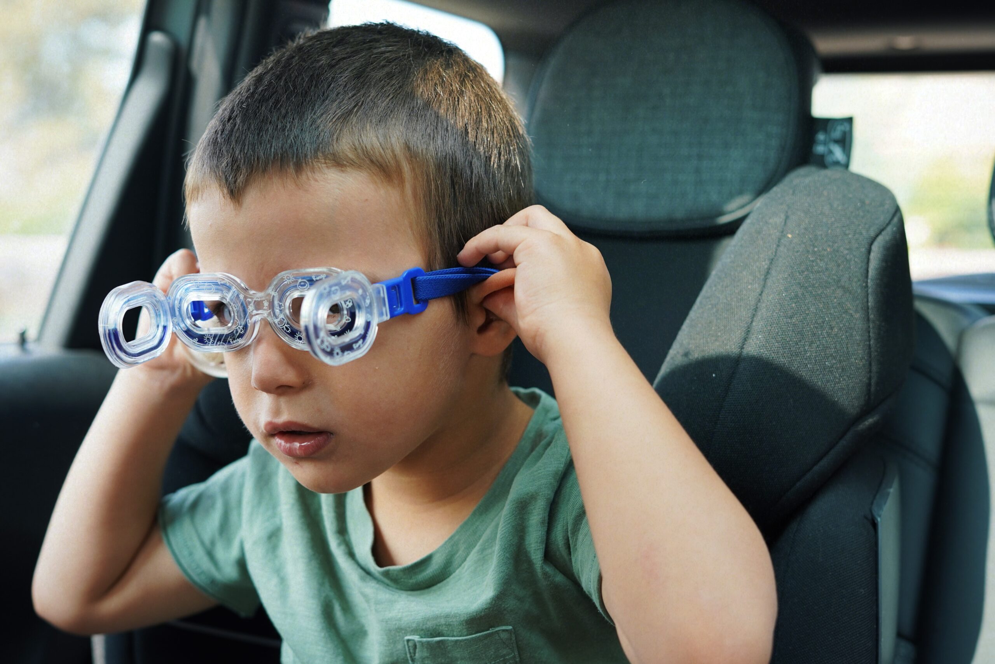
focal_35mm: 50
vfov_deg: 27.0
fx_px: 1382
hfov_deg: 39.6
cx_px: 498
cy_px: 332
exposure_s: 1/160
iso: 320
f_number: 4
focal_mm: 50
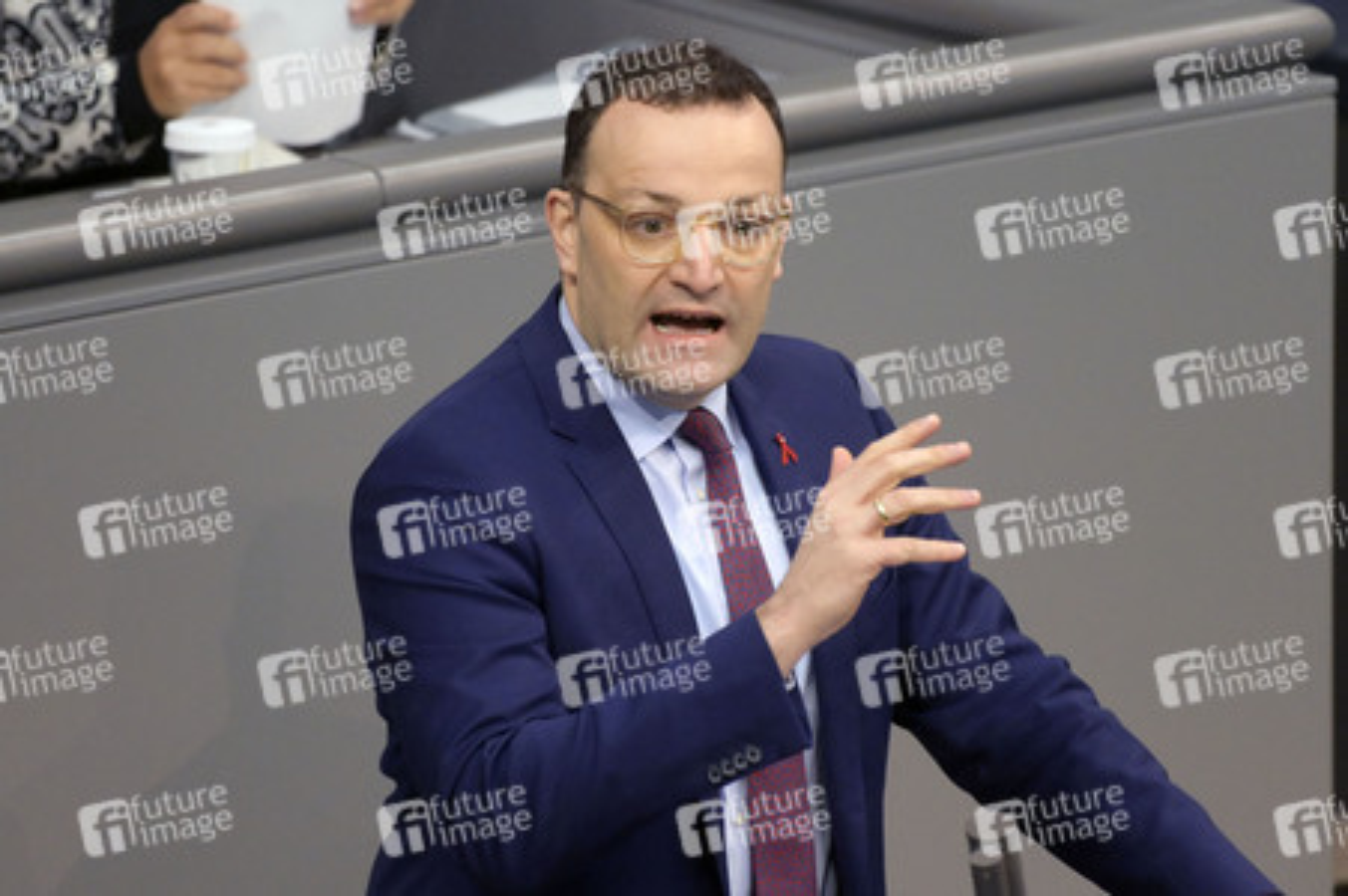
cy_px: 448
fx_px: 18708
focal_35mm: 500
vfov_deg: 2.7
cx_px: 674
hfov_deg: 4.1
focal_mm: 500
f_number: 5.6
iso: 10000
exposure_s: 1/320
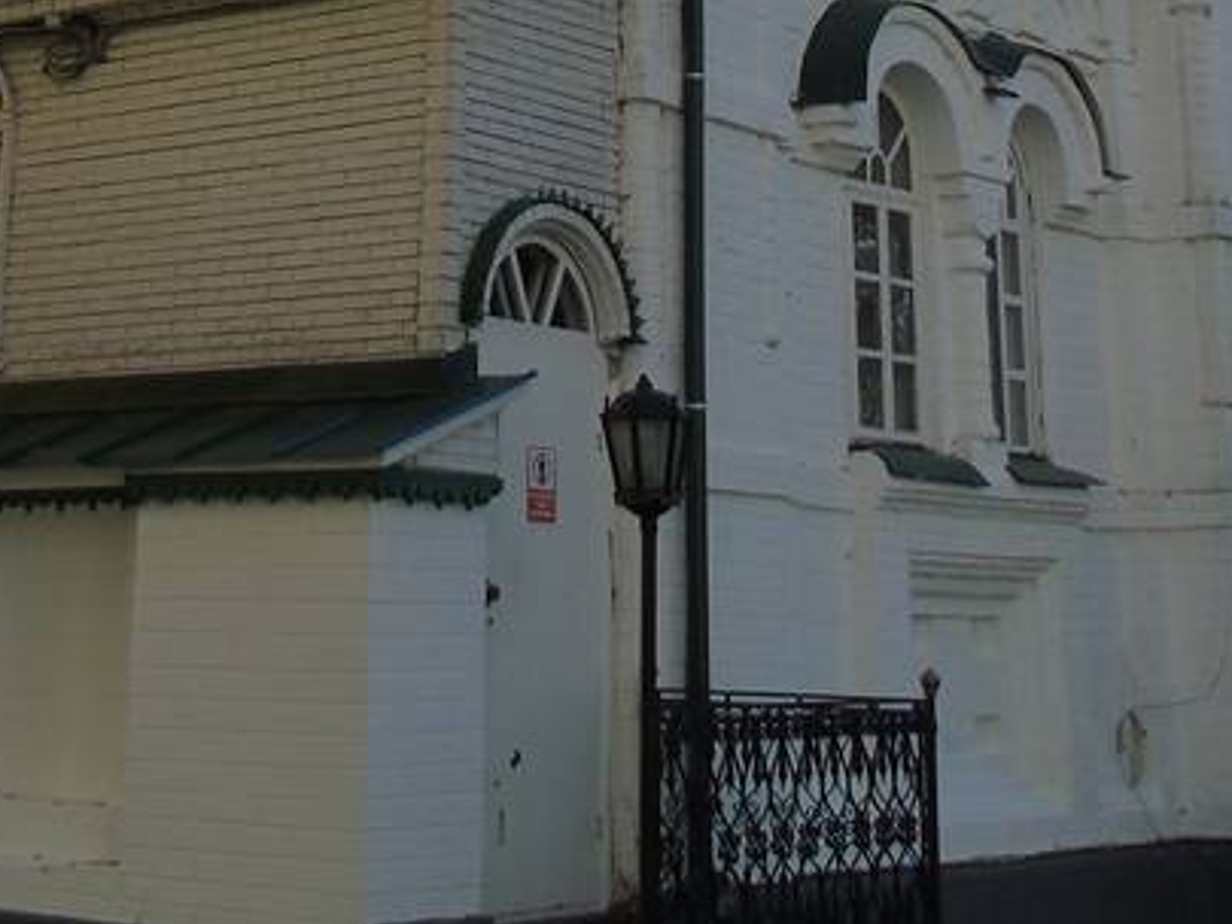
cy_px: -432
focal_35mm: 74
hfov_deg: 26.3
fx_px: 2634
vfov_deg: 17.9
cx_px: 490
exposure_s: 1/400
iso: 80
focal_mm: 4.4
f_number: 3.4
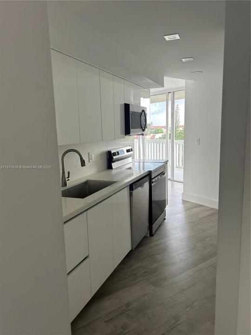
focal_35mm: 26
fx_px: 251
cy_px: 168
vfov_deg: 67.3
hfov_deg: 53.1
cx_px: 126
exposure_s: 1/121
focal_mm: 5.7
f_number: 1.5
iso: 80
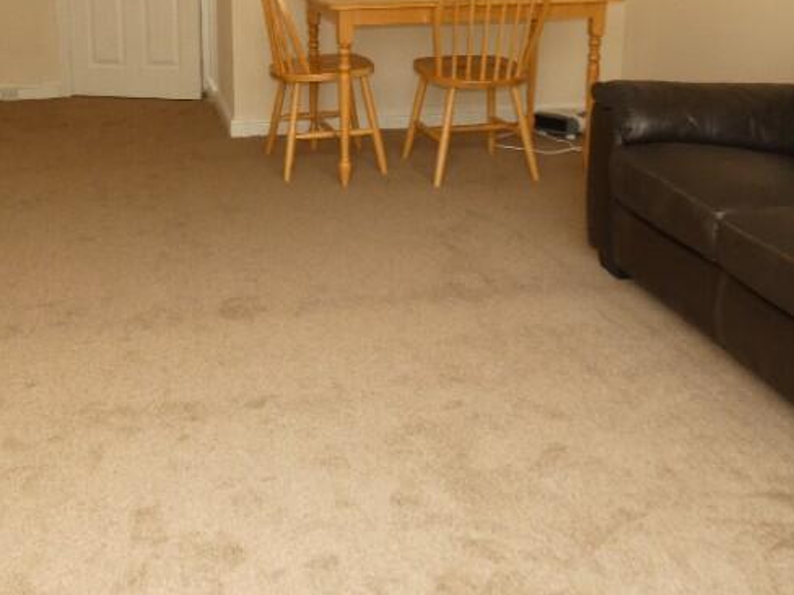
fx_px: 963
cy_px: 115
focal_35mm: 42
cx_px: 283
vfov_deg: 33.3
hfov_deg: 44.3
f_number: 2.8
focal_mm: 3.6
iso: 125
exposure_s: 1/20
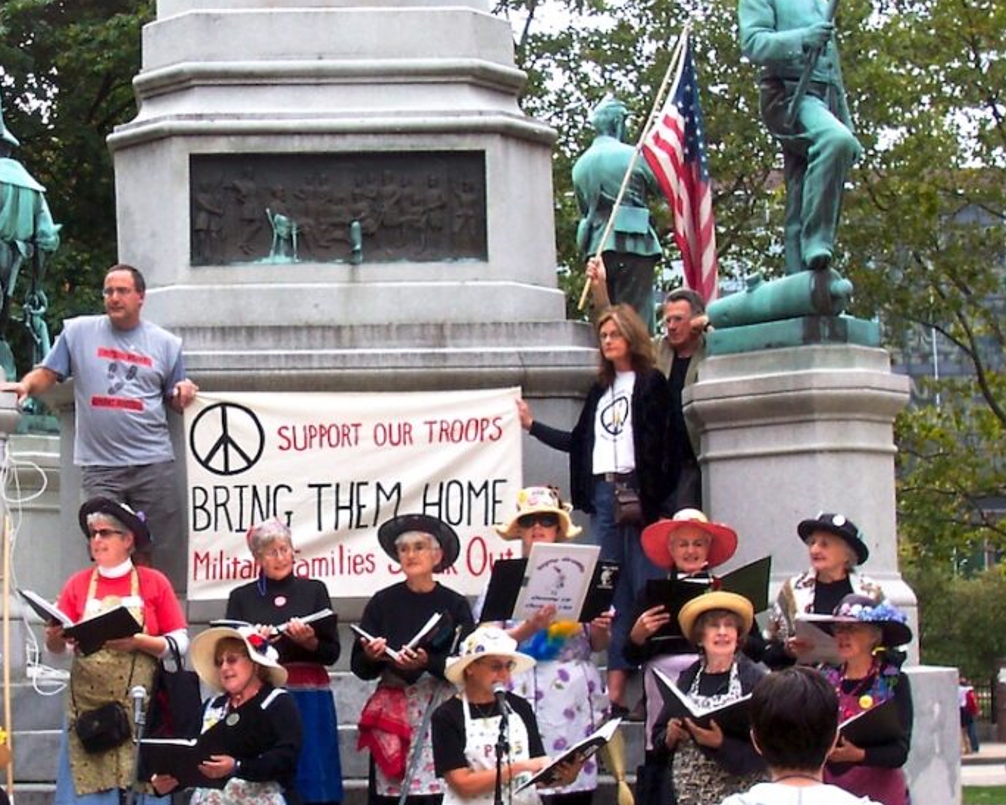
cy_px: 469
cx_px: 147
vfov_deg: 21.2
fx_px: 2143
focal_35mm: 72
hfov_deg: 25.8
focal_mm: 7.5
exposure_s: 1/250
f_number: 2.8
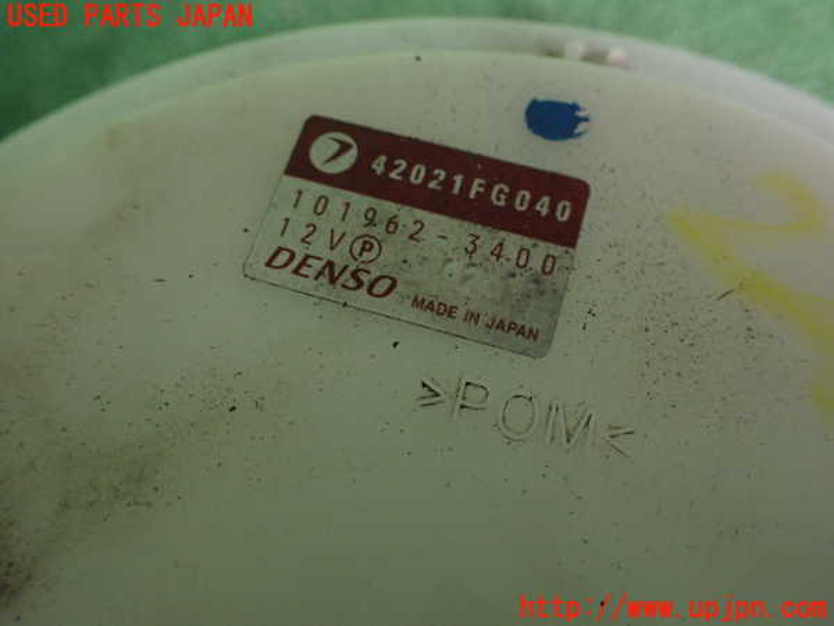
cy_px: 313
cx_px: 417
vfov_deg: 46.8
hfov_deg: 60.0
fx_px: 723
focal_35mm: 30
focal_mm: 5.4
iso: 640
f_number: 2.3
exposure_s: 1/125
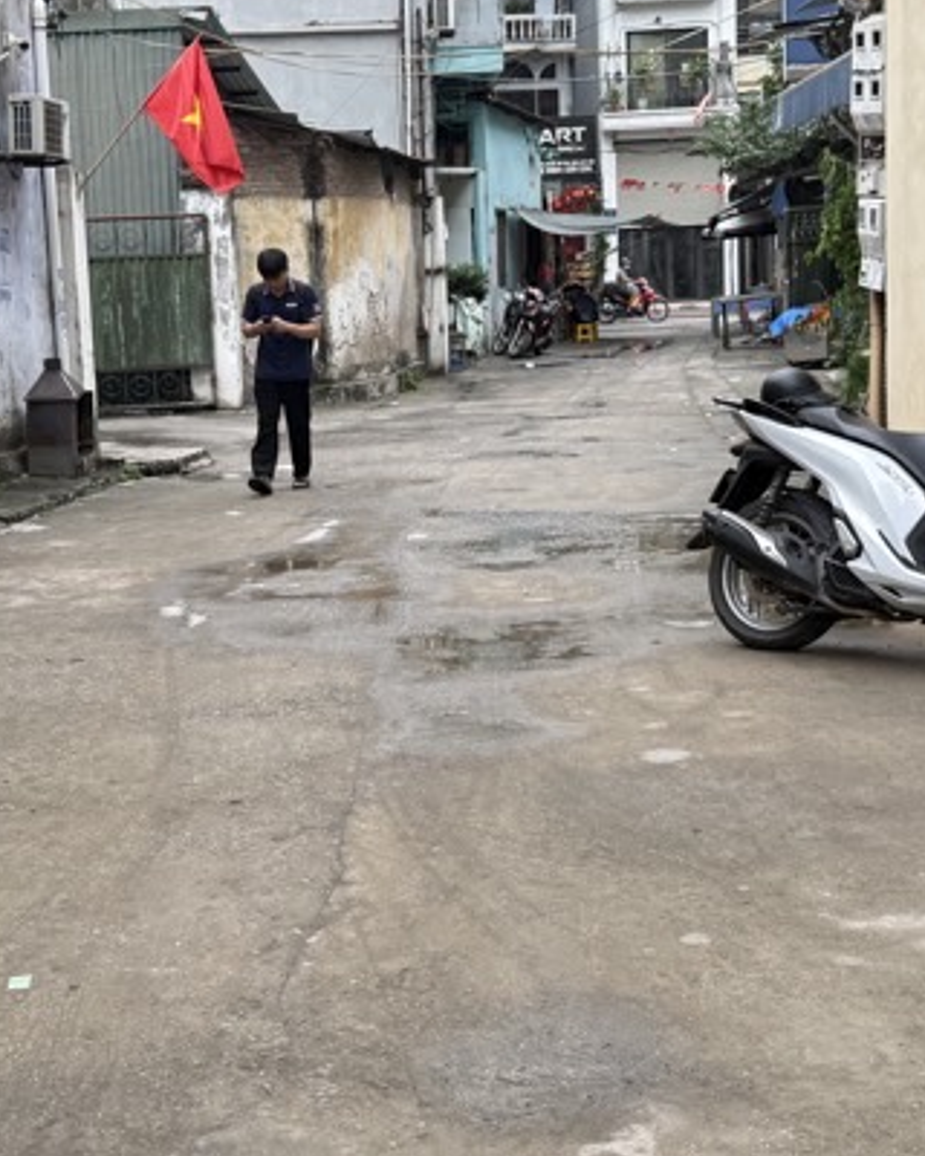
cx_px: 425
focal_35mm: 60
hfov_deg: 25.4
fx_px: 2053
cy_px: 509
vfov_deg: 31.4
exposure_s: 1/376
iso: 80
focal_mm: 6.76
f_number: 1.78
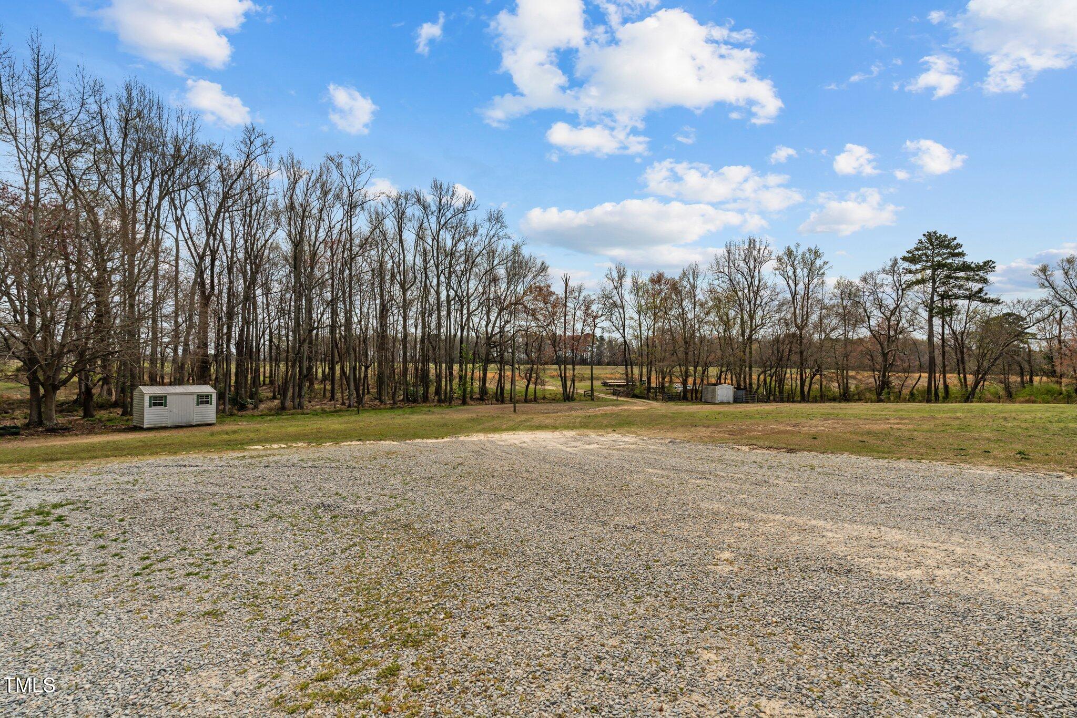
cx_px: 538
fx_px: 479
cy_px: 359
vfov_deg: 73.8
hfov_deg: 96.7
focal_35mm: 16
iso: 250
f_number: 8
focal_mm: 16
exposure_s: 1/1000
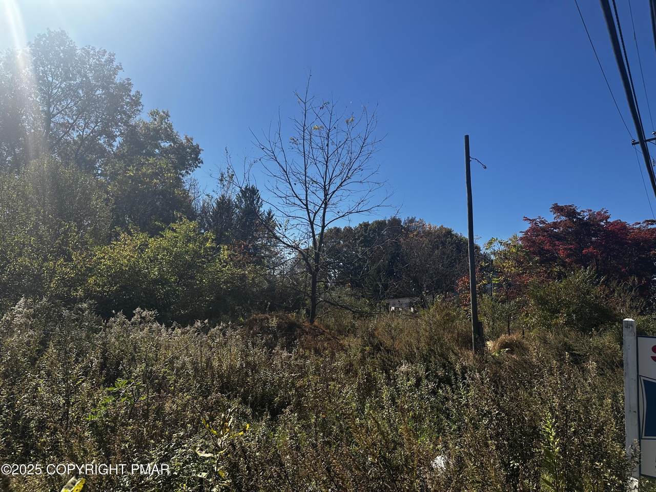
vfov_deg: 56.8
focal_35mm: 24
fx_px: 455
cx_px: 328
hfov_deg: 71.6
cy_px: 246
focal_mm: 6.86
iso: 80
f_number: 1.78
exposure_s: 1/5000
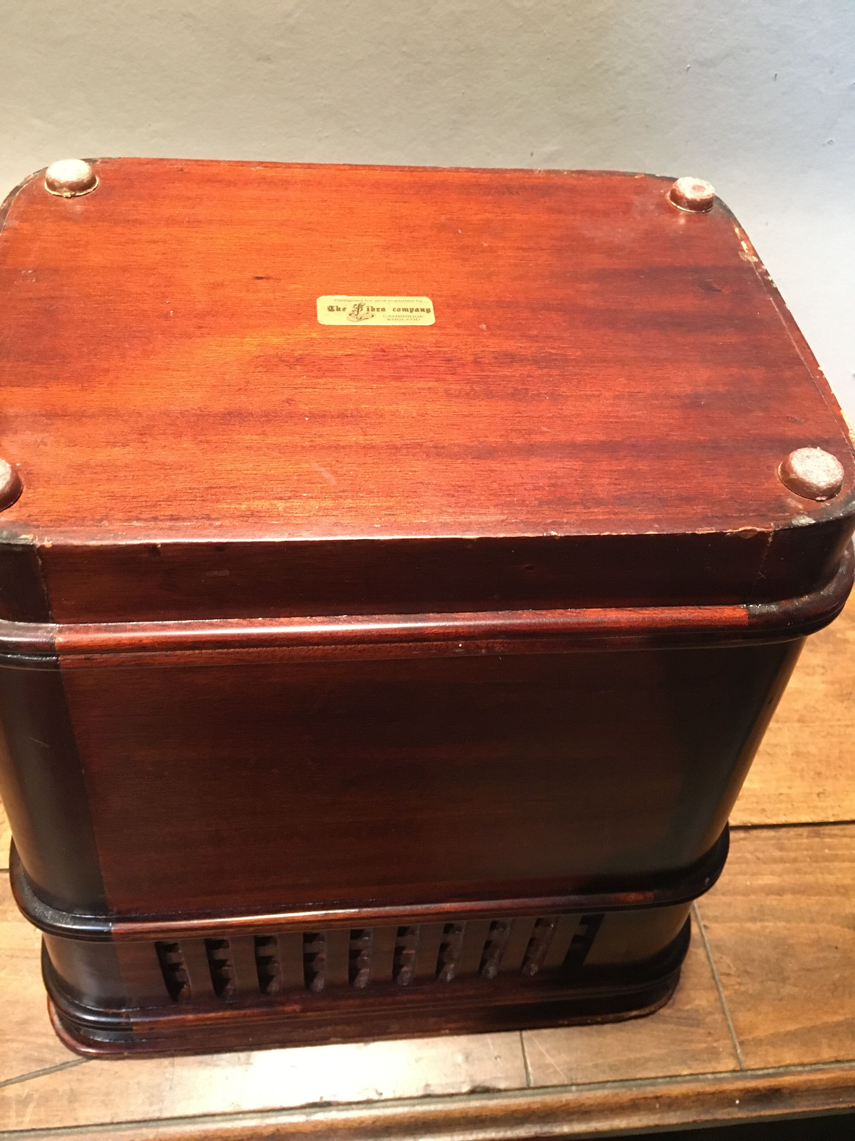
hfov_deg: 48.2
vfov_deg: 61.7
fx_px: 955
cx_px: 428
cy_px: 570
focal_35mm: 29
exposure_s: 1/17
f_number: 2.2
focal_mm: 4.15
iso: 250
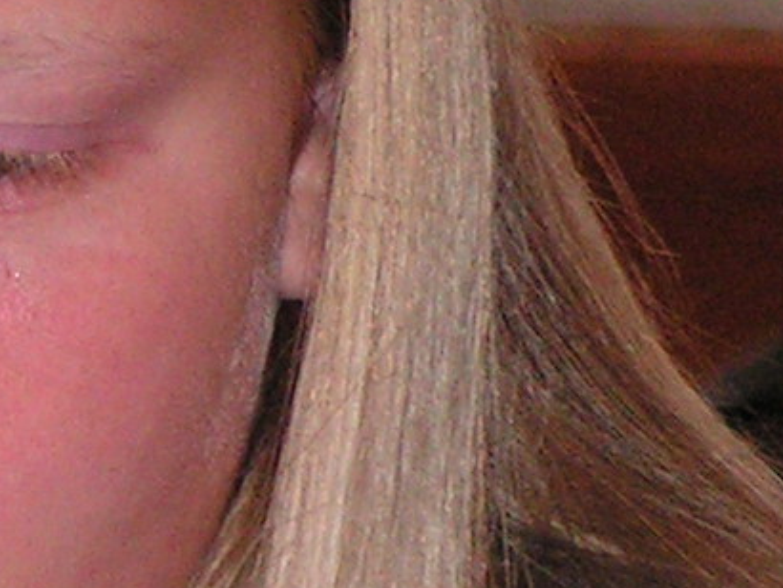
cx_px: -229
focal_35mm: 619
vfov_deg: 2.4
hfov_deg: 3.2
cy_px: 491
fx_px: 14010
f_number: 3.4
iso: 200
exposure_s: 1/125
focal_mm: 20.7
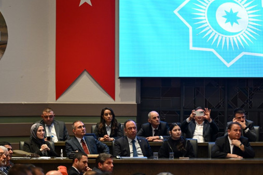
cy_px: 85
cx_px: 154
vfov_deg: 8.2
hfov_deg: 12.3
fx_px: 1220
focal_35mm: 167
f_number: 2.8
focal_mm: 110
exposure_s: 1/200
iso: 1250
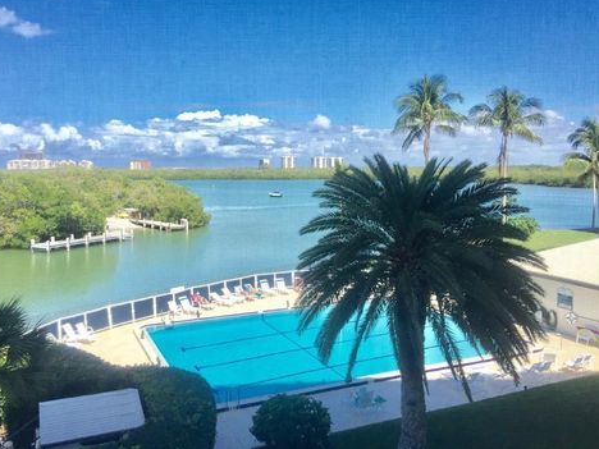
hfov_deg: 58.3
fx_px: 536
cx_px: 280
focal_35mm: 31
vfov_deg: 45.4
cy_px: 212
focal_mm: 4.15
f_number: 2.2
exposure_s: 1/1163
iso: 32
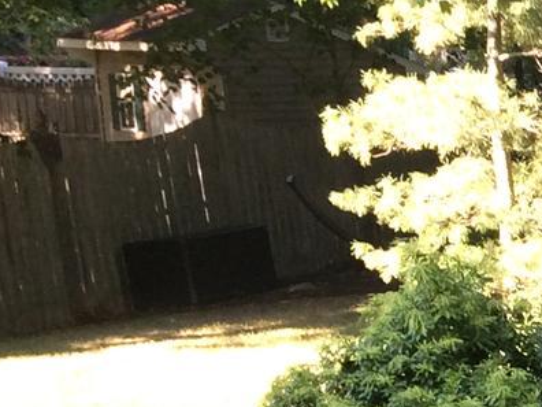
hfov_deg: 11.3
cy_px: 589
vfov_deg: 9.6
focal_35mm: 150
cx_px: 1226
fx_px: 2349
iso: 50
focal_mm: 4.15
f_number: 2.2
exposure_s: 1/120
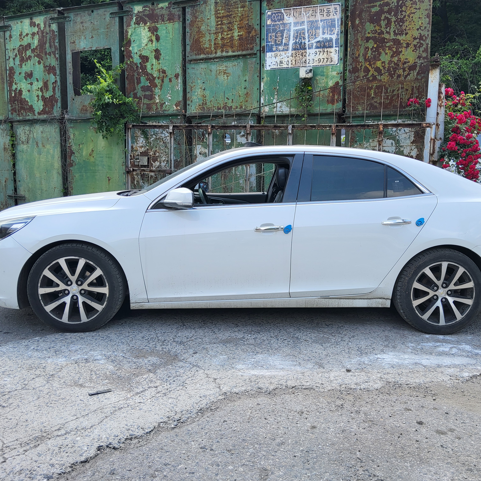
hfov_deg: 52.4
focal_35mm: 31
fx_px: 487
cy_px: 238
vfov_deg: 52.5
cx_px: 266
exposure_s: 1/300
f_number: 1.8
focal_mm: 3.98
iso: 12
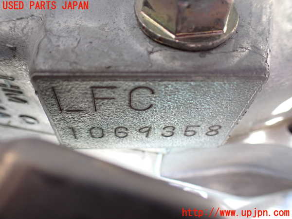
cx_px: 146
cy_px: 110
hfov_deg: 60.0
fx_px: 253
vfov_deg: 46.8
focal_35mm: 30
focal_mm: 5.4
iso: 250
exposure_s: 1/125
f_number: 2.3
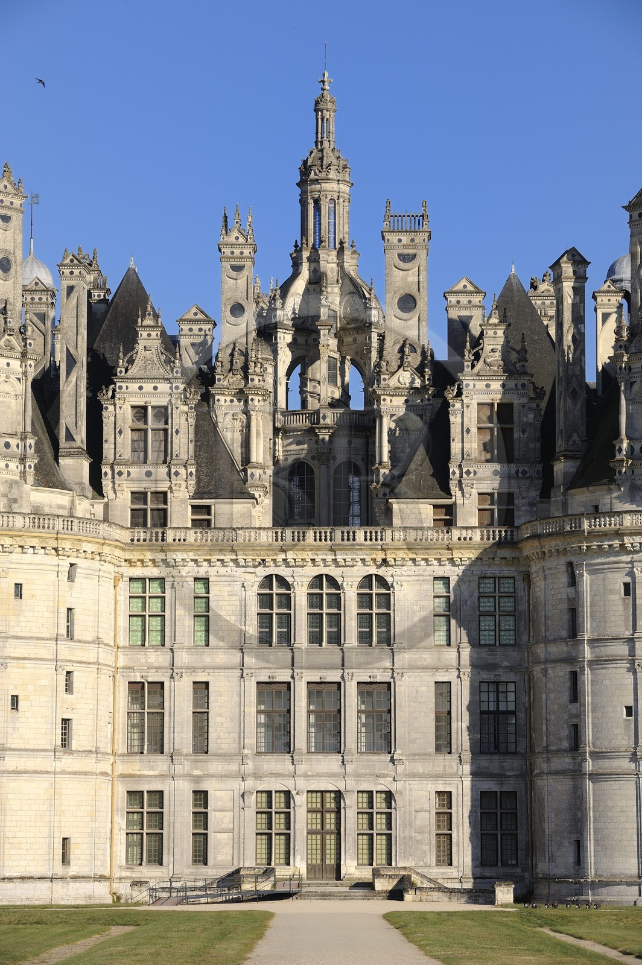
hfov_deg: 10.5
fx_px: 3483
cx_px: 321
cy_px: 482
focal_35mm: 130
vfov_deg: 15.8
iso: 200
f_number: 9
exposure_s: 1/400
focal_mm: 130
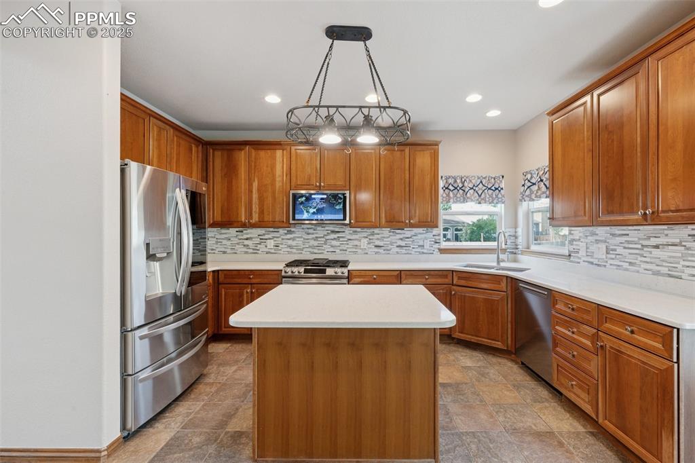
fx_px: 289
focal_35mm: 15
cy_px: 232
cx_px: 348
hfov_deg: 100.4
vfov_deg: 77.3
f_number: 11
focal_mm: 15
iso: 800
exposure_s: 1/6
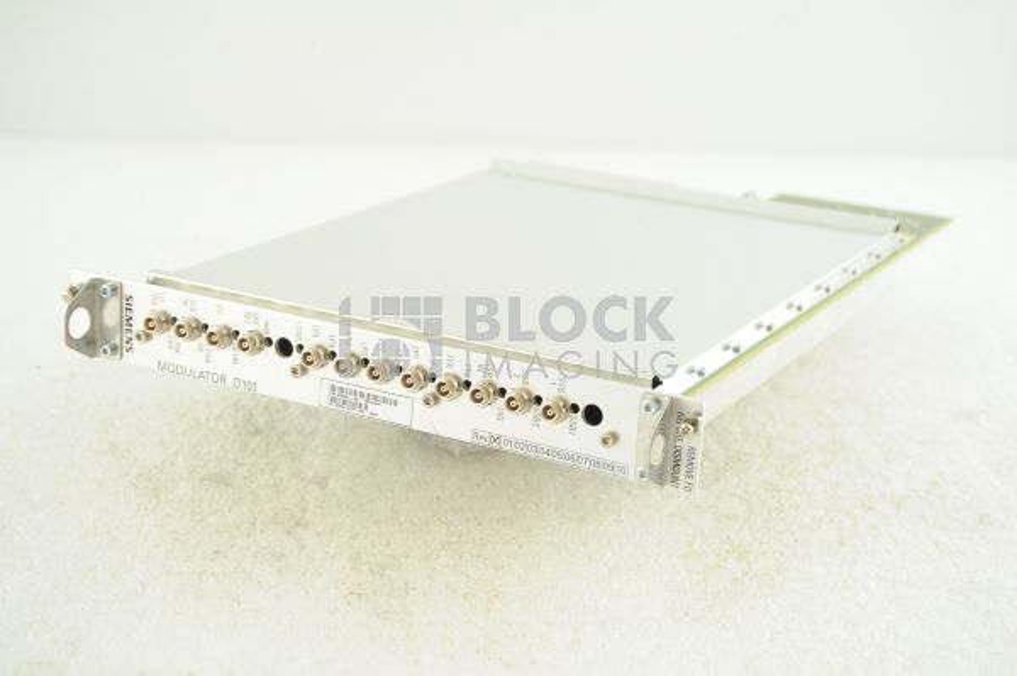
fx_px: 2117
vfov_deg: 18.2
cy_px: 338
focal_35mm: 75
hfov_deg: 27.0
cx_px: 508
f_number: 9
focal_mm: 75
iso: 1600
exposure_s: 1/100
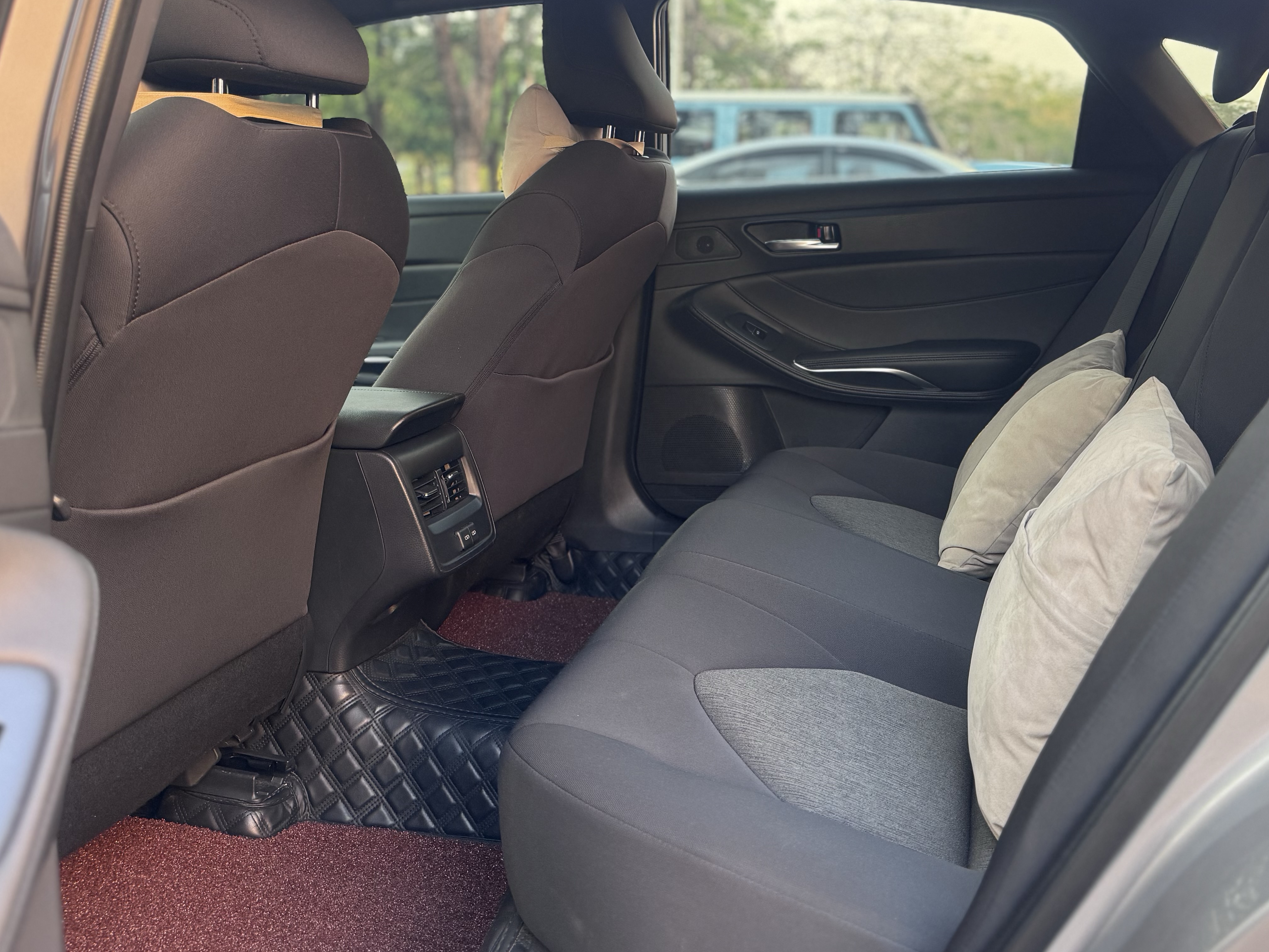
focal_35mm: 34
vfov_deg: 41.3
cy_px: 316
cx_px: 748
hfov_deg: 53.7
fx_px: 1246
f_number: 1.78
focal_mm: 6.76
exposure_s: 1/99
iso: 200
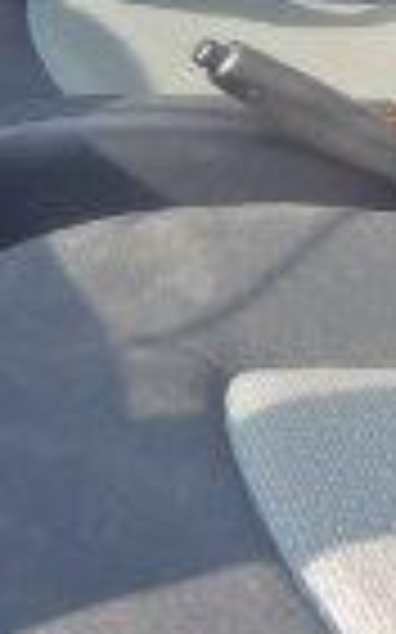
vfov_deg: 14.7
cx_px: -81
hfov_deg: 9.6
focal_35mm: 135
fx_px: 2334
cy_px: -234
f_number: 3.9
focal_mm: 5
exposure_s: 1/160
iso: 125
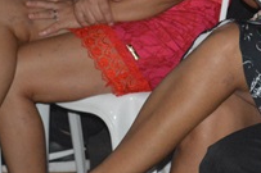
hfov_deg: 9.6
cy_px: -96
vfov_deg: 6.4
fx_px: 1540
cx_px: 316
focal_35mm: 213
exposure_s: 1/60
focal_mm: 45
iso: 3200
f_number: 5
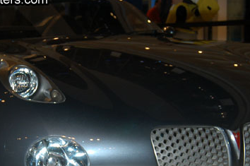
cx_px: 106
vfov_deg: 15.7
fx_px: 596
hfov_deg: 23.7
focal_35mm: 86
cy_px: 141
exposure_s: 1/60
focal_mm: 30
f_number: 5
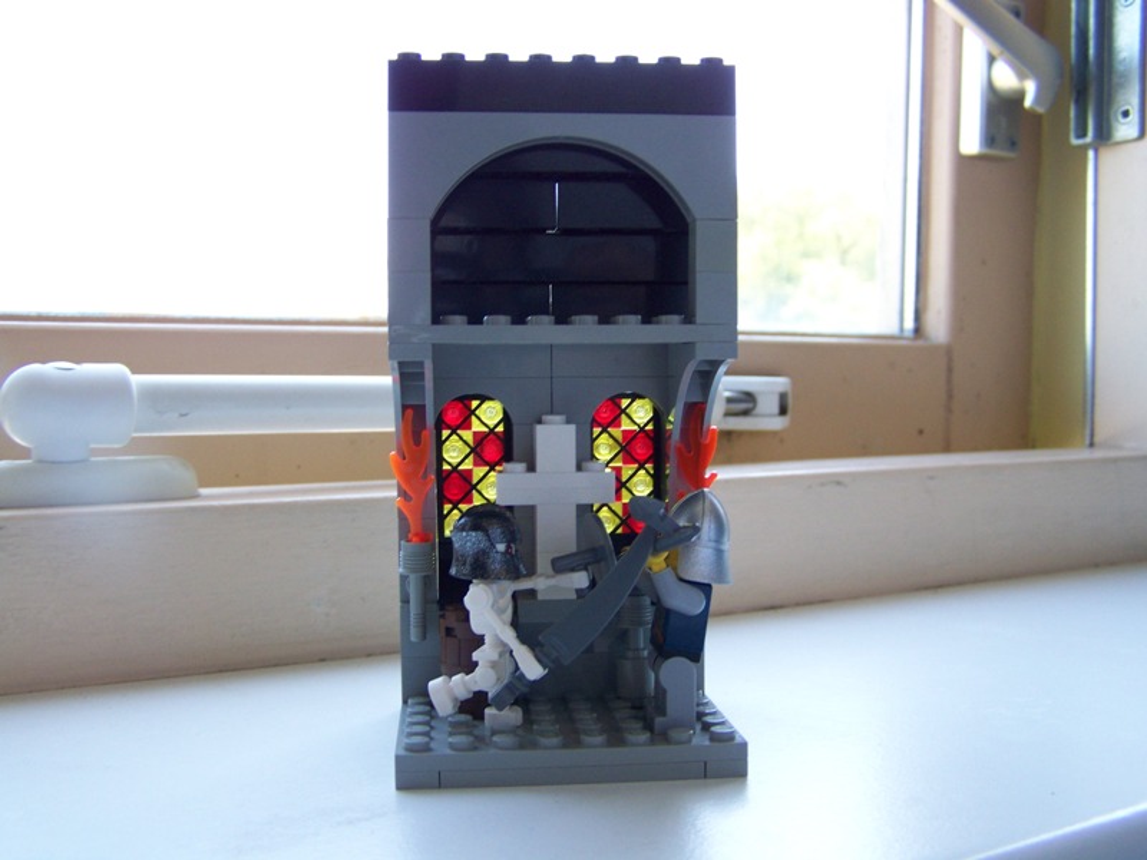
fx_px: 1259
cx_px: 574
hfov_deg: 49.0
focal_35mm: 38
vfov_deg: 37.7
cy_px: 430
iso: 100
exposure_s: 1/60
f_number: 2.8
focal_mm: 6.3
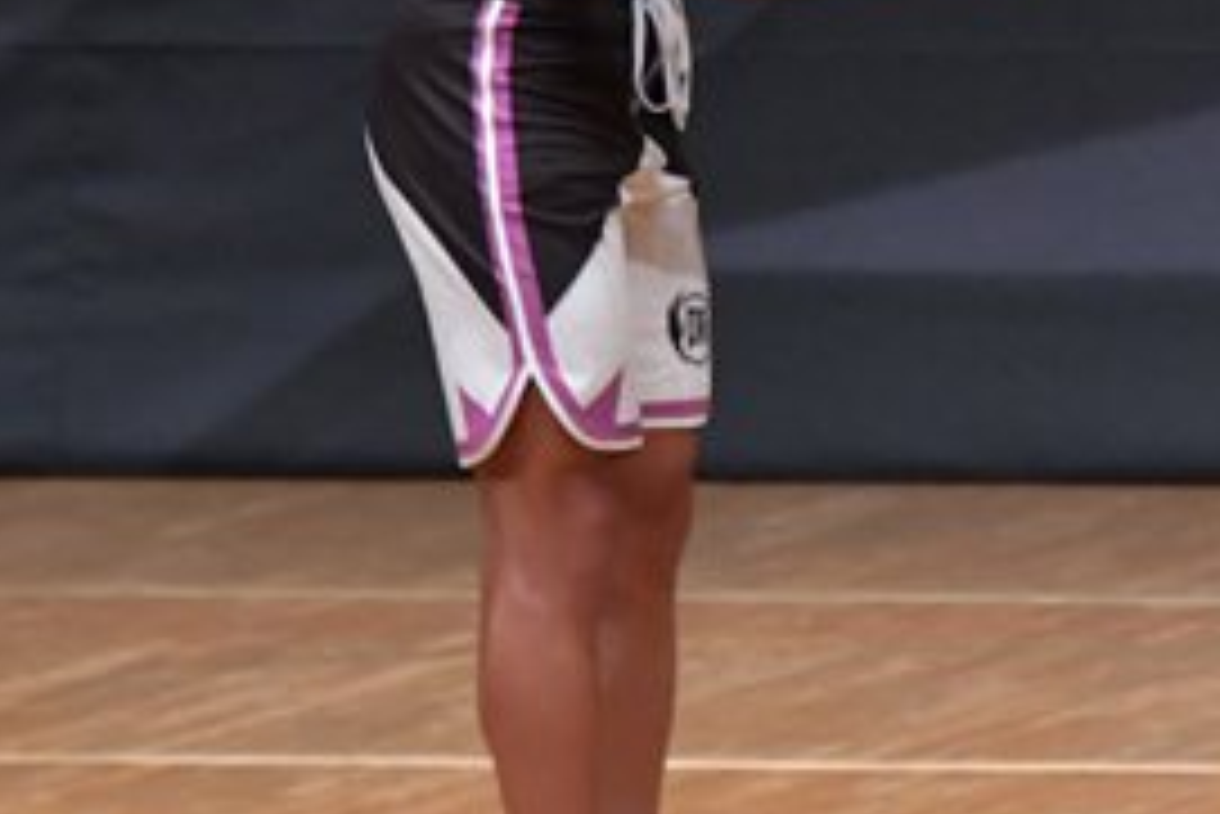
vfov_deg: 1.7
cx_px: 1564
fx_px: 27599
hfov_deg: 2.5
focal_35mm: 814
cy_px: 108
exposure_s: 1/400
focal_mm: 190
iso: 6400
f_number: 5.6
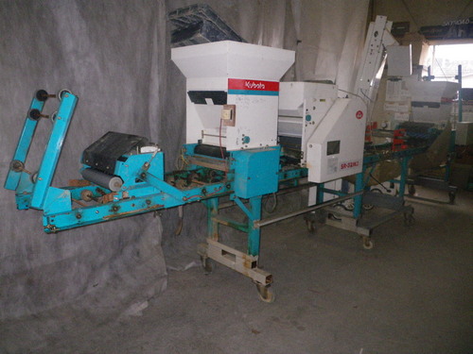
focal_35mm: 28
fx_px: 383
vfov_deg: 49.7
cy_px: 177
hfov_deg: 63.4
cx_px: 236
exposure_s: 1/50
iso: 400
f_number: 3.5
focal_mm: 5
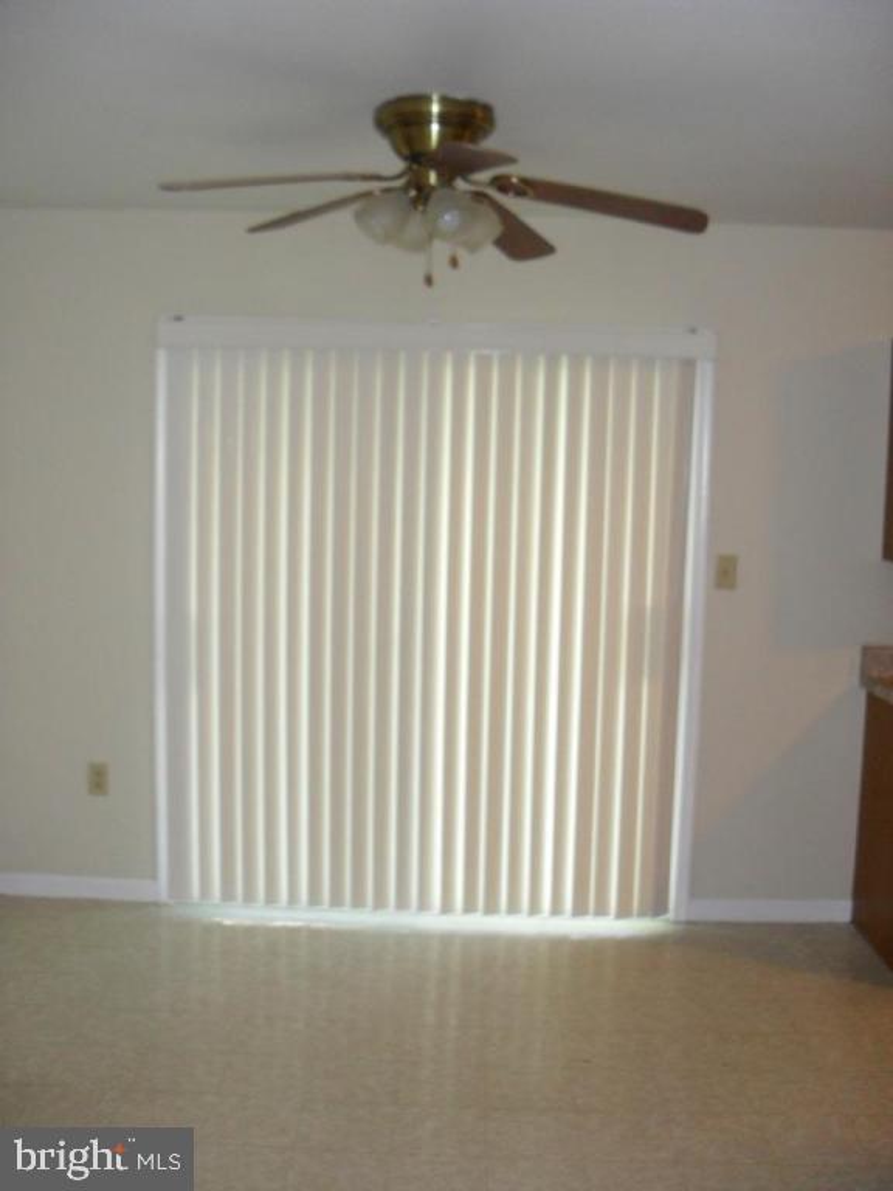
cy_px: 596
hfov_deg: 40.7
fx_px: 1204
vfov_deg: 52.6
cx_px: 446
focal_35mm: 35
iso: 200
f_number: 3.2
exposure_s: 1/45
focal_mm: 6.3
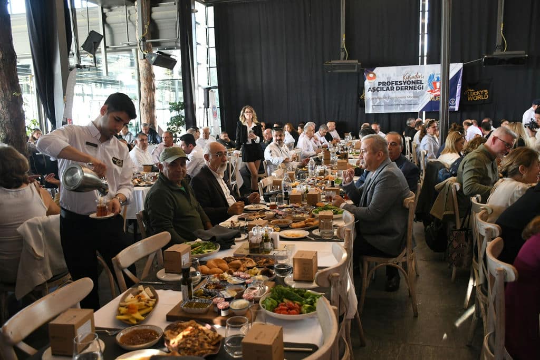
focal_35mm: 30
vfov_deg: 43.6
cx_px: 270
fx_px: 450
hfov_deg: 61.9
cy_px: 180
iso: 1250
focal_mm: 20
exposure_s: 1/80
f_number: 3.5
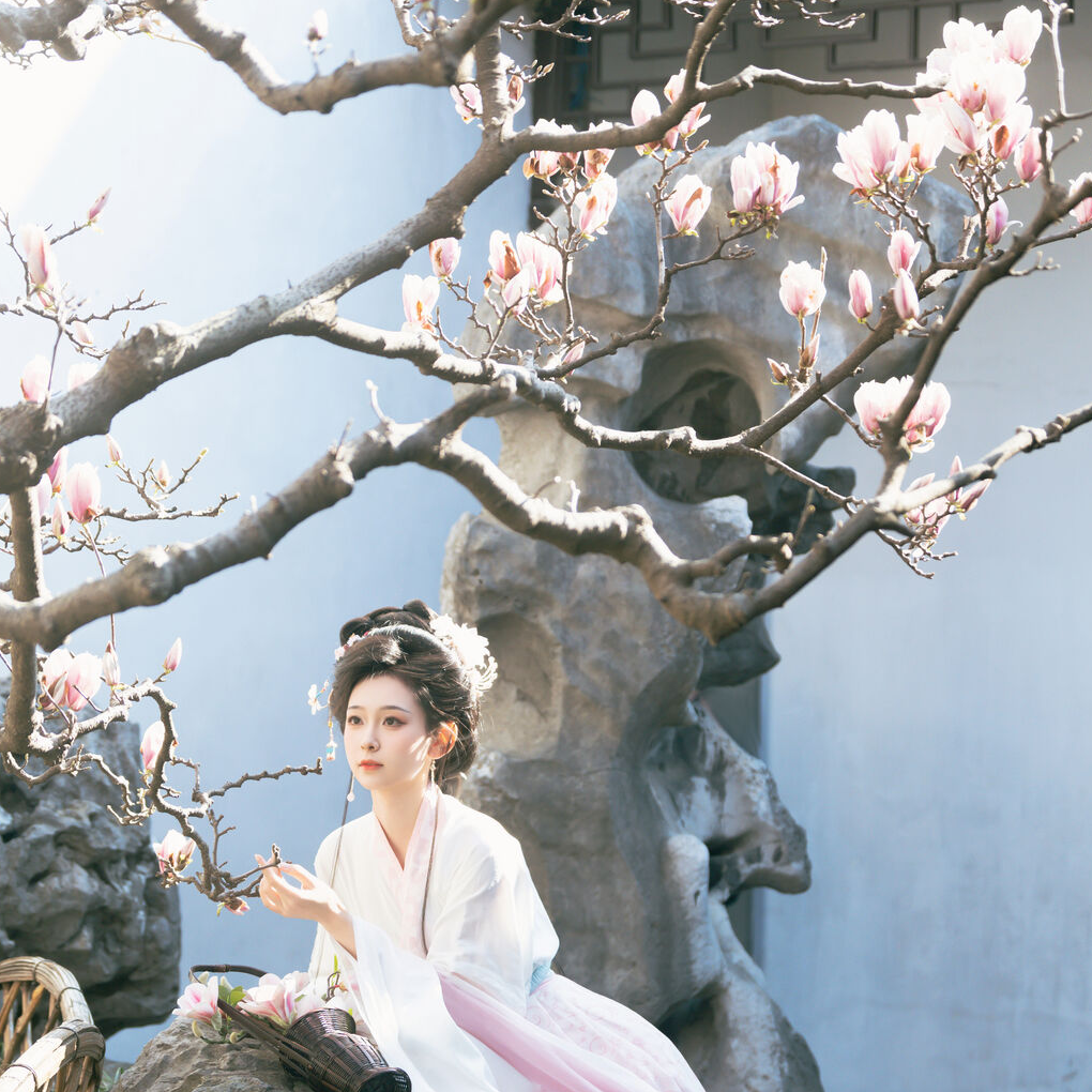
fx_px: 3747
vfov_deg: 16.5
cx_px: 481
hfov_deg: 16.6
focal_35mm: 105
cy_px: 746
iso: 640
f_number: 2.8
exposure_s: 1/1250
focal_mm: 70
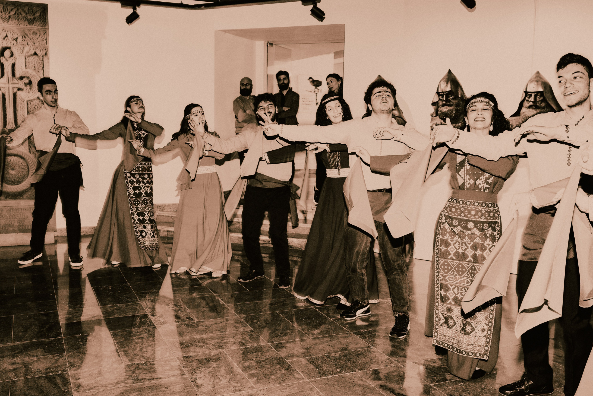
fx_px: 593
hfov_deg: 53.1
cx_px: 296
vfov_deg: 36.9
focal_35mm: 36
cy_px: 198
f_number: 11
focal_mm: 36
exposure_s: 1/15
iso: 1600
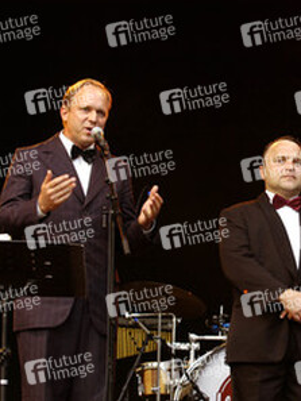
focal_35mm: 175
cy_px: 200
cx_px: 294
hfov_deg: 8.4
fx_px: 2027
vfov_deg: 11.3
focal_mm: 80
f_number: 4
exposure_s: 1/125
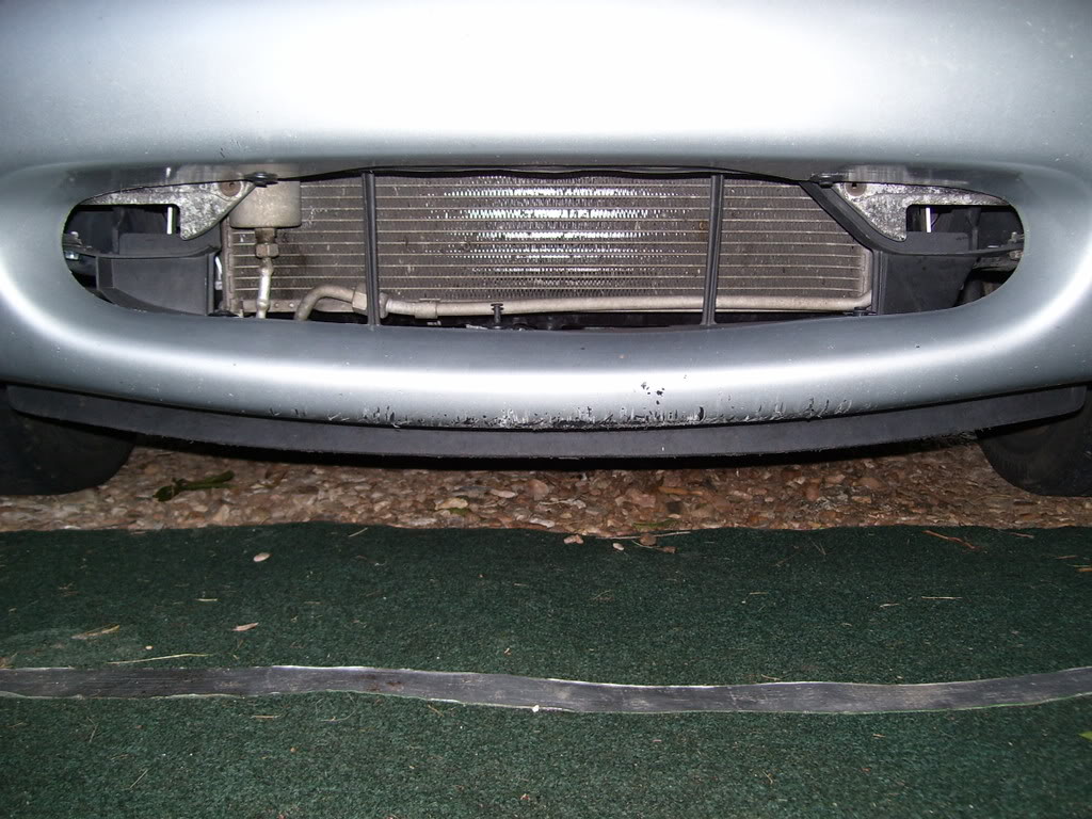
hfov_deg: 51.4
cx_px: 546
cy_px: 410
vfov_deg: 39.7
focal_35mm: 36
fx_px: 1136
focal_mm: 6
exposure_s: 1/60
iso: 80
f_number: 2.7
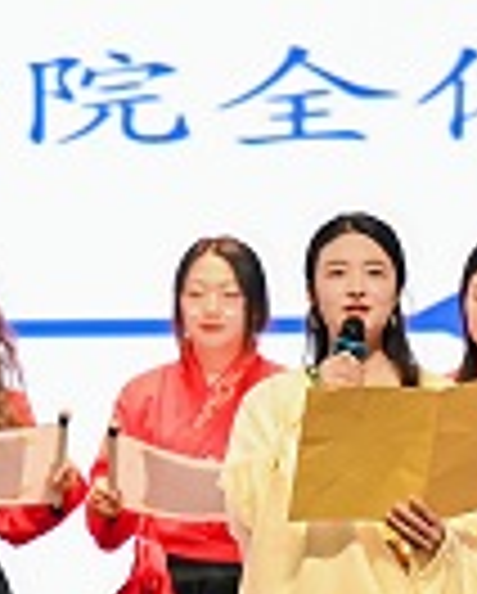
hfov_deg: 3.0
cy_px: 594
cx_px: -126
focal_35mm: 515
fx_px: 9067
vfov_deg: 3.7
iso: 1250
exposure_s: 1/200
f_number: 2.8
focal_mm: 145
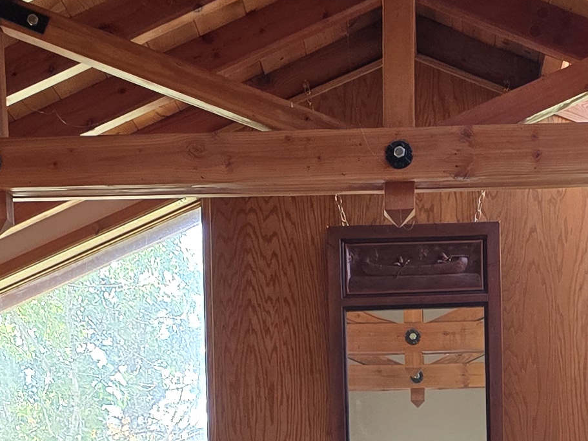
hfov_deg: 19.4
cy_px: 619
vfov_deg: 13.9
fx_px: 1715
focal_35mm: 101
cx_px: 356
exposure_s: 1/120
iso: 160
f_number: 1.7
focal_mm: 6.3
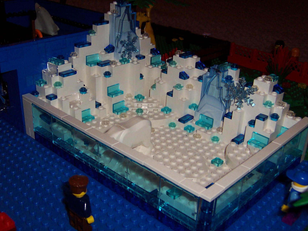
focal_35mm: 42
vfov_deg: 34.3
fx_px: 374
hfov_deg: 44.8
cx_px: 146
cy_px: 121
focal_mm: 5.6
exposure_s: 1/60
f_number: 2.8
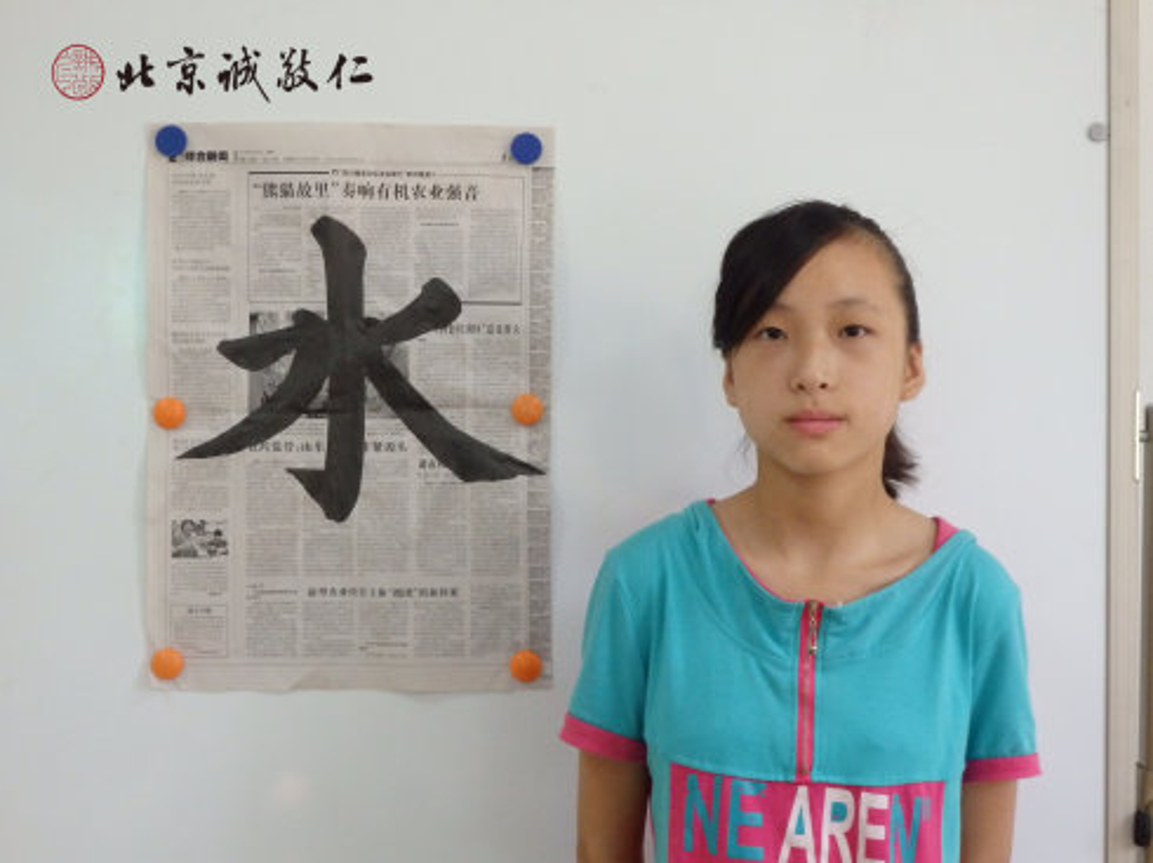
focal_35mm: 60
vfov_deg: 24.4
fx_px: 1998
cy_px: 432
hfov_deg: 32.2
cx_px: 576
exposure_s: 1/40
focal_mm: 10.8
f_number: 4.2
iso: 800
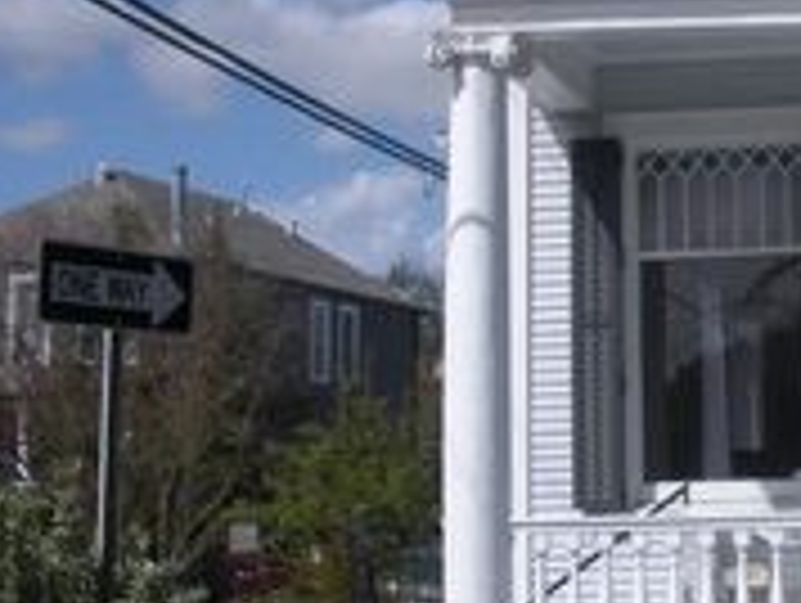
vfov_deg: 14.7
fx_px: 2340
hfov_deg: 18.0
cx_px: 1080
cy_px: 232
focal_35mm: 101
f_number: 5.6
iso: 64
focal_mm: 6.3
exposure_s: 1/428
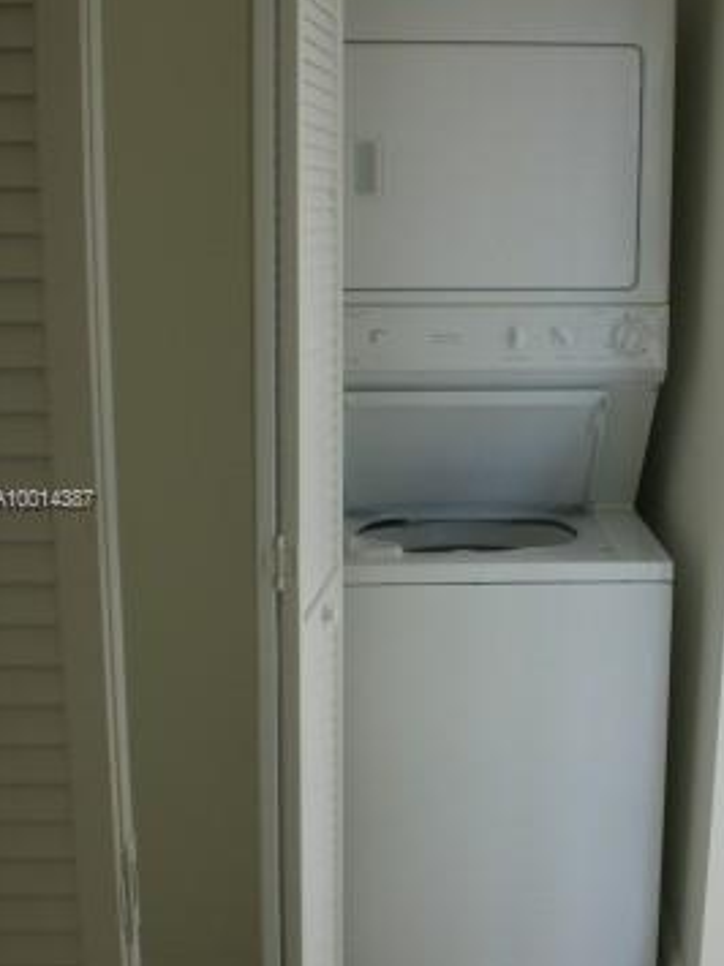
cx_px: 446
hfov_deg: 30.1
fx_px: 1339
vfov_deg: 39.7
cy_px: 501
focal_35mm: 48
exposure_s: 1/125
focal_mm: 6.3
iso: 50
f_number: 3.1
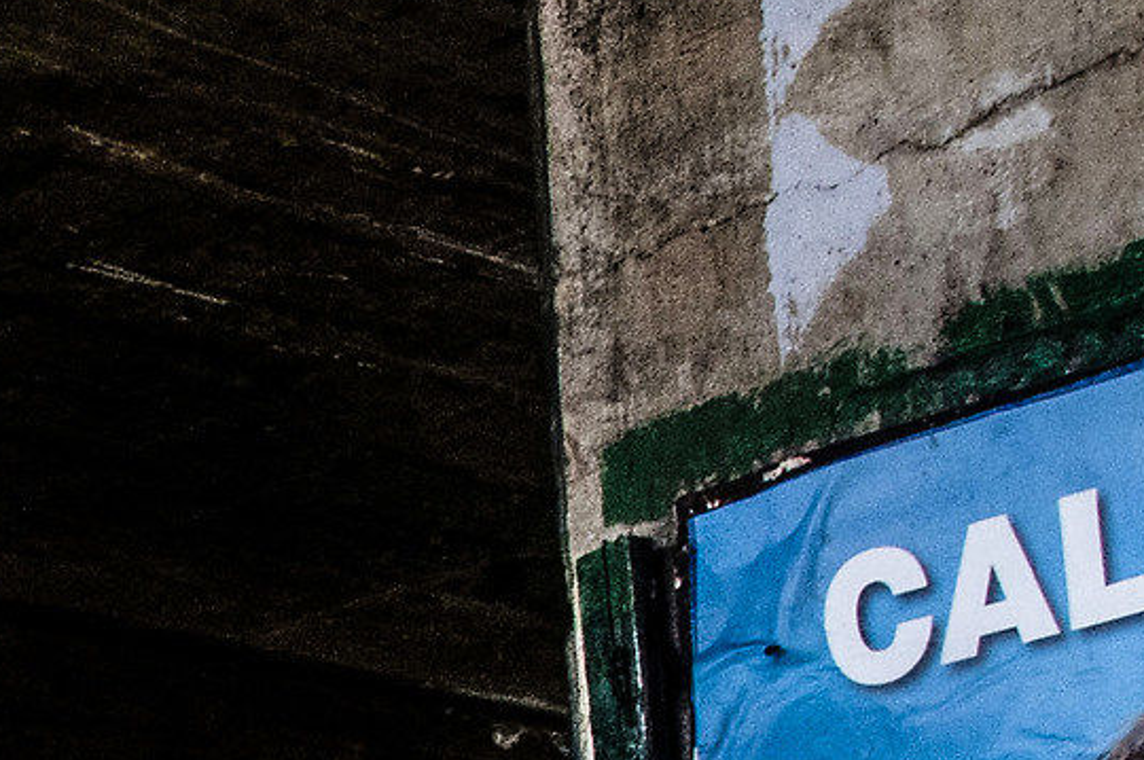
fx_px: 3810
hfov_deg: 14.9
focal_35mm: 120
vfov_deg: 10.5
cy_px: 1486
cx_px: -896
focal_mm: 18
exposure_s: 1/100
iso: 800
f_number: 16
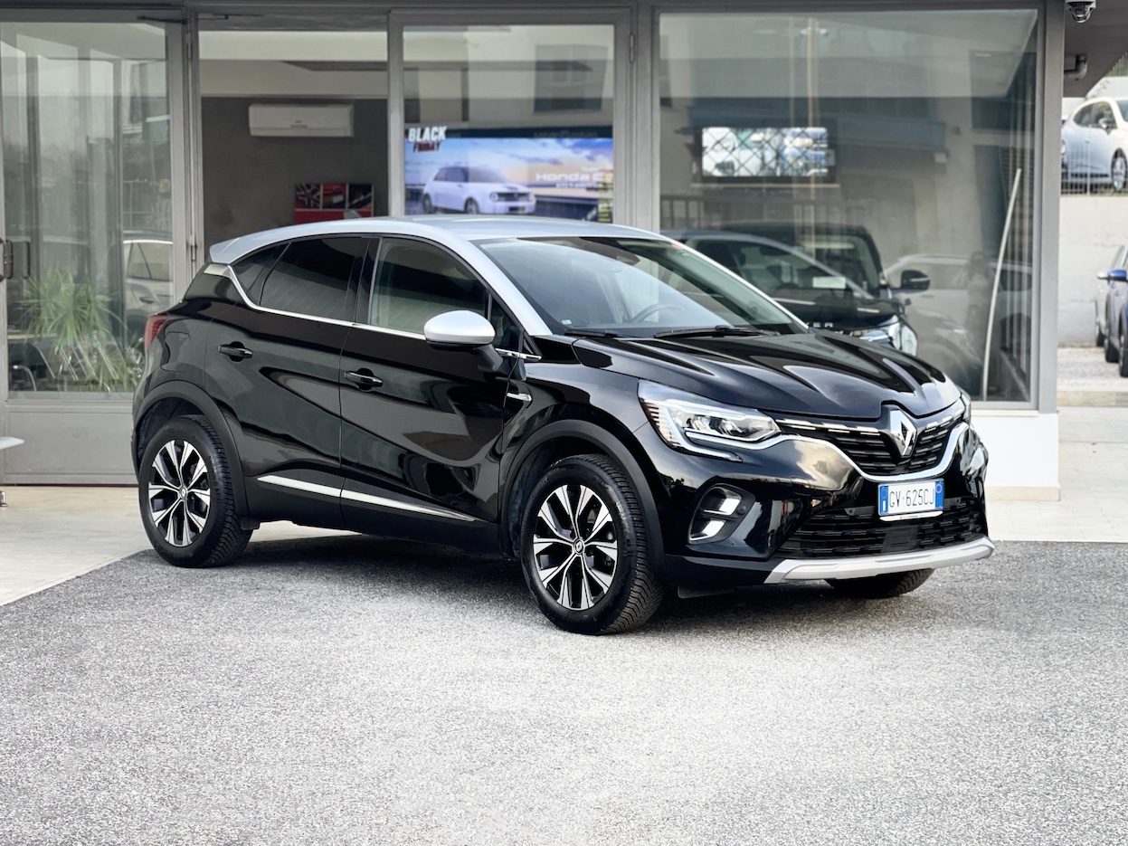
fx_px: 2085
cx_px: 564
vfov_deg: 22.9
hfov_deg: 30.3
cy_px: 423
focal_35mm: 64
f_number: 2.2
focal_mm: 7.5
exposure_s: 1/121
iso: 64
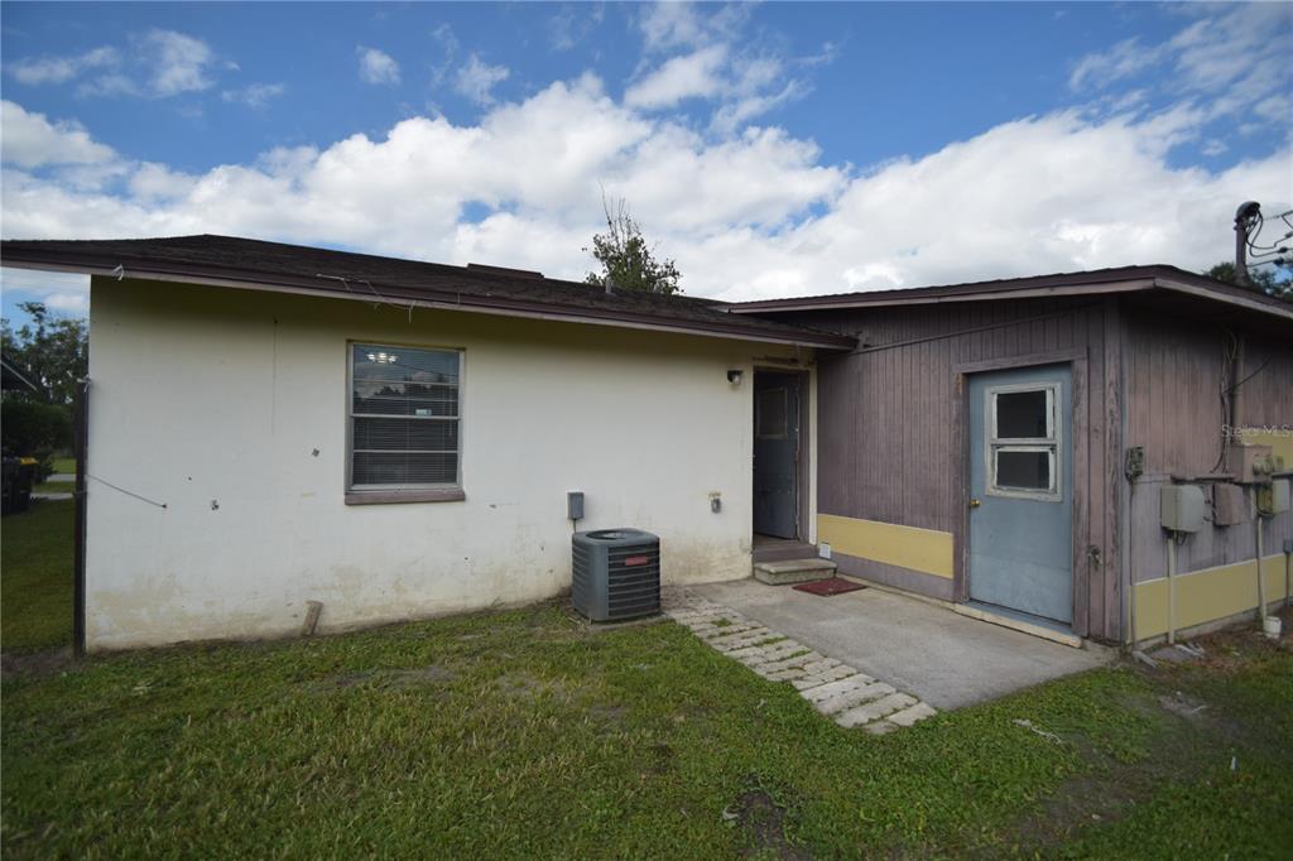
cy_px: 430
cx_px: 646
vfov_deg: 77.3
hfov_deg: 100.4
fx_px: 539
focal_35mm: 15
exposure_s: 1/2000
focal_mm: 10
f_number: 3.5
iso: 200
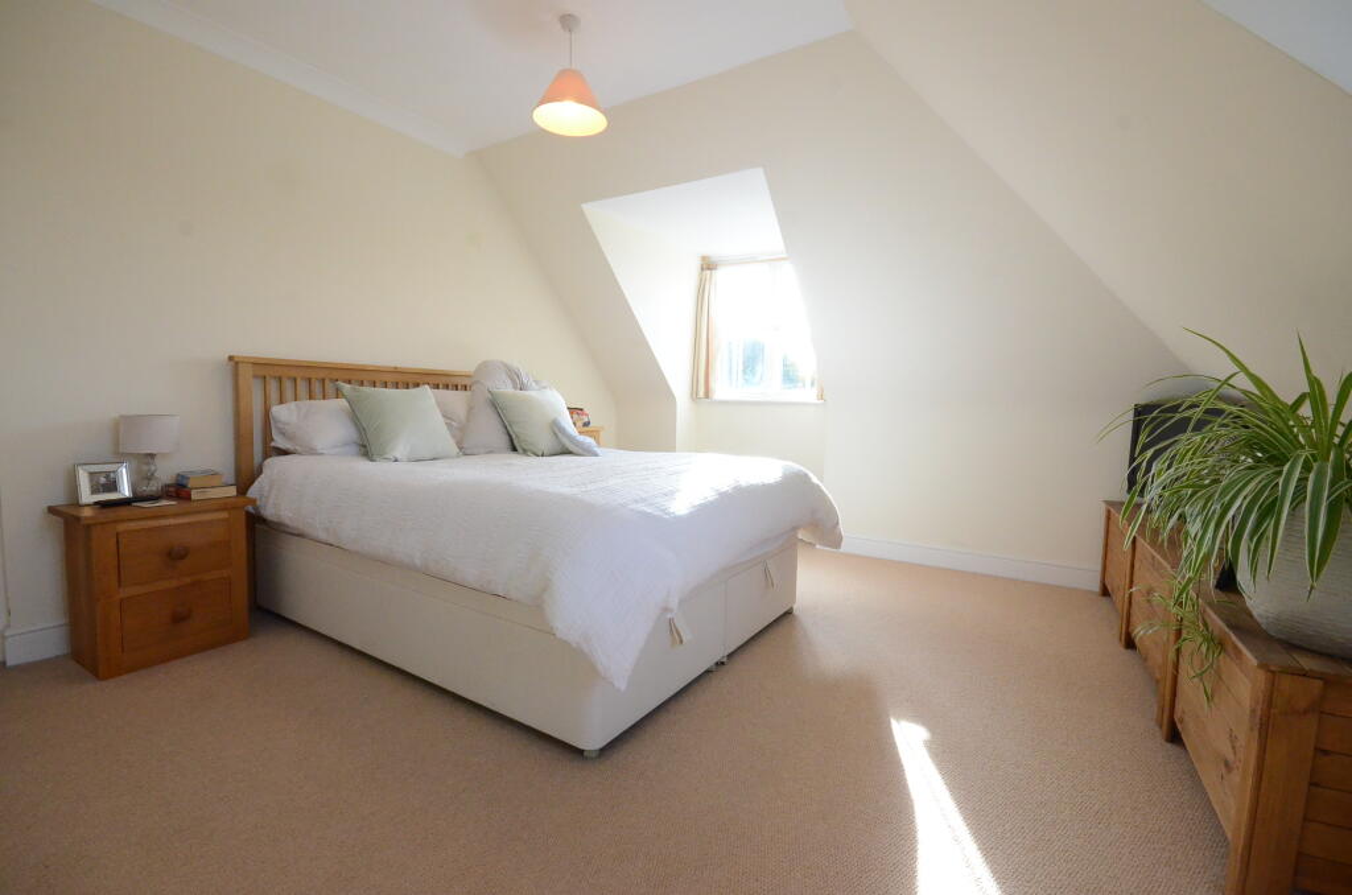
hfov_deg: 100.5
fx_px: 562
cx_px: 676
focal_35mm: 15
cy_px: 448
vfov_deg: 77.1
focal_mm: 10
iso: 4000
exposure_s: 1/320
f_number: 9
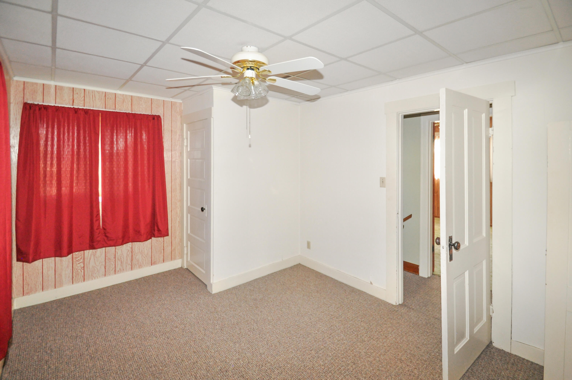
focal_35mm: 15
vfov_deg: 77.2
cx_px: 286
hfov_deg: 100.5
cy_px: 190
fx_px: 238
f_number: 4
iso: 800
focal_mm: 10
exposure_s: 1/60
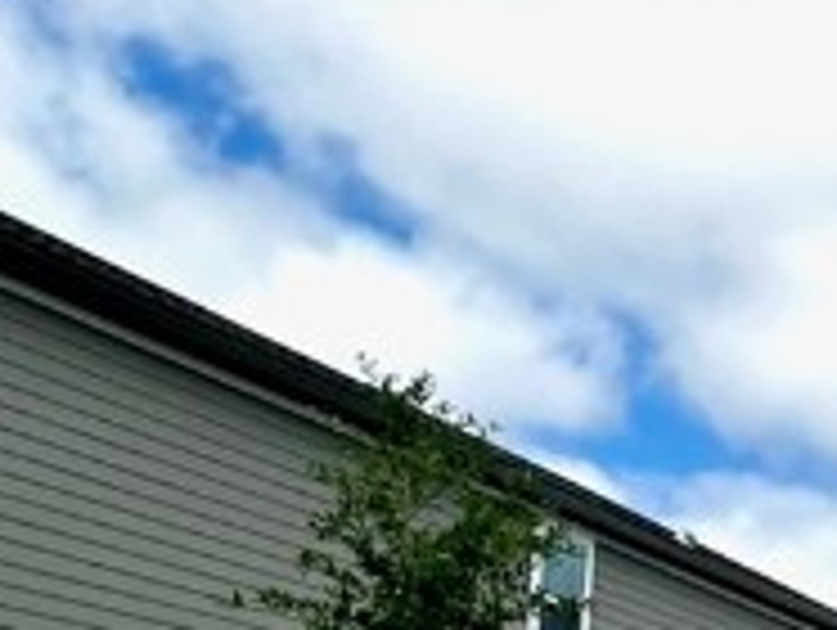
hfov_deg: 17.6
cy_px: 796
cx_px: 1696
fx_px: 1864
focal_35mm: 77
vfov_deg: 18.0
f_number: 2.2
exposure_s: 1/2451
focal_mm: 2.22
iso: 50
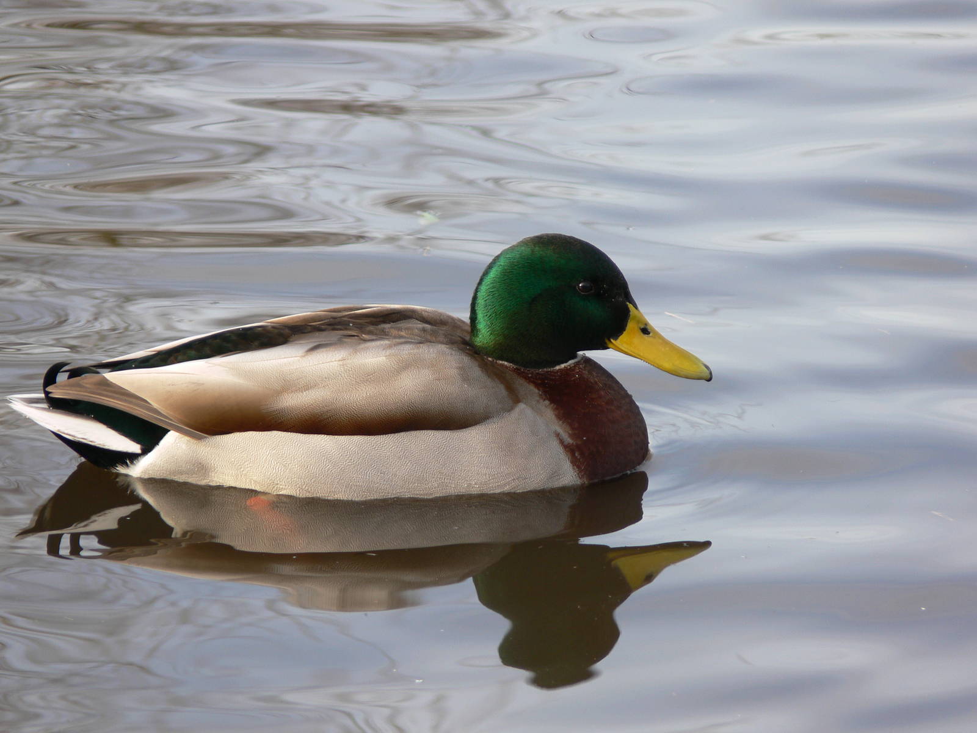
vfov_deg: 3.5
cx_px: 488
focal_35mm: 420
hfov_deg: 4.7
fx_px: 11854
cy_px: 366
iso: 80
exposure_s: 1/100
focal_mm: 88.8
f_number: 4.5
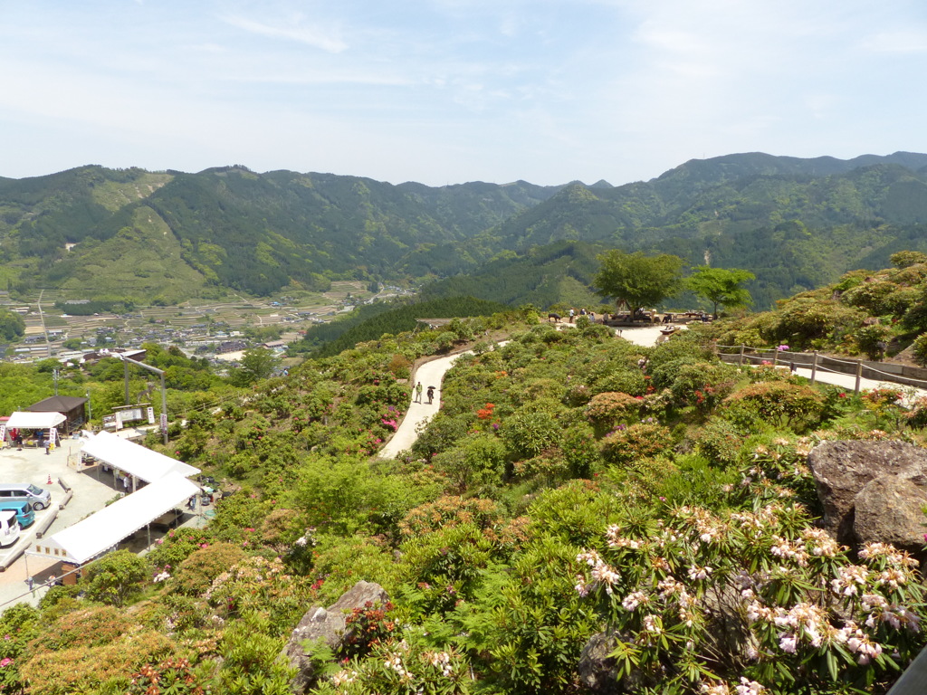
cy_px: 348
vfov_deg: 53.1
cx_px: 464
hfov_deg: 67.3
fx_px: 696
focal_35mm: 26
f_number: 4
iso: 200
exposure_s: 1/1300
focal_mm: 4.6
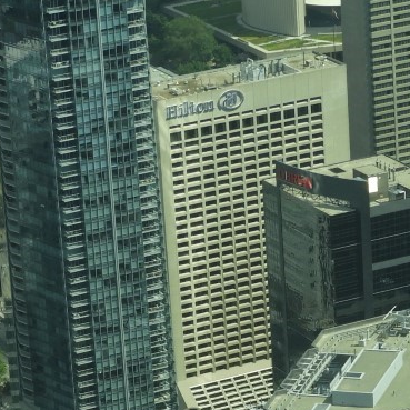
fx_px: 3002
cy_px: 367
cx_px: 294
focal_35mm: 224
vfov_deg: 7.8
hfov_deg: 7.8
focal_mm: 11.6
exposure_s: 1/200
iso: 100
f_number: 4.2
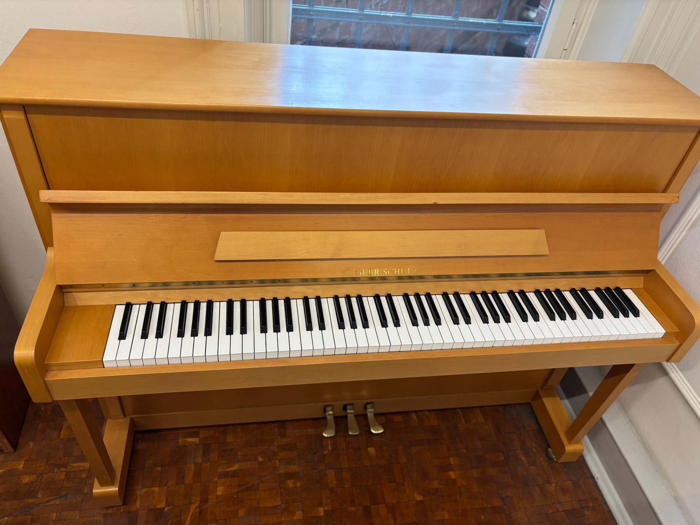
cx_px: 350
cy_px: 262
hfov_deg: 67.3
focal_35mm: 26
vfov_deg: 53.1
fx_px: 526
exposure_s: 1/50
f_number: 1.6
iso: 100
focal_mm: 5.96
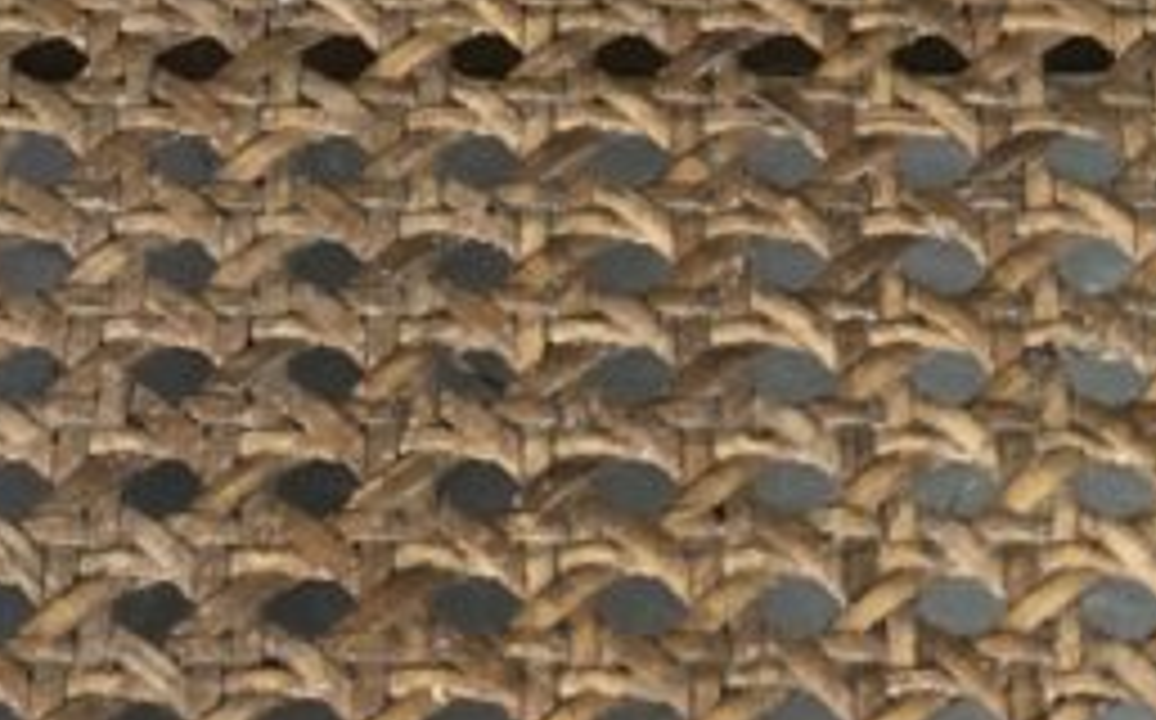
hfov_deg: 9.5
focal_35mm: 220
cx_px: 360
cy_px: -878
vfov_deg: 5.8
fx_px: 6923
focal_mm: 6
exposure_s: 1/33
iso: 100
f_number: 2.4
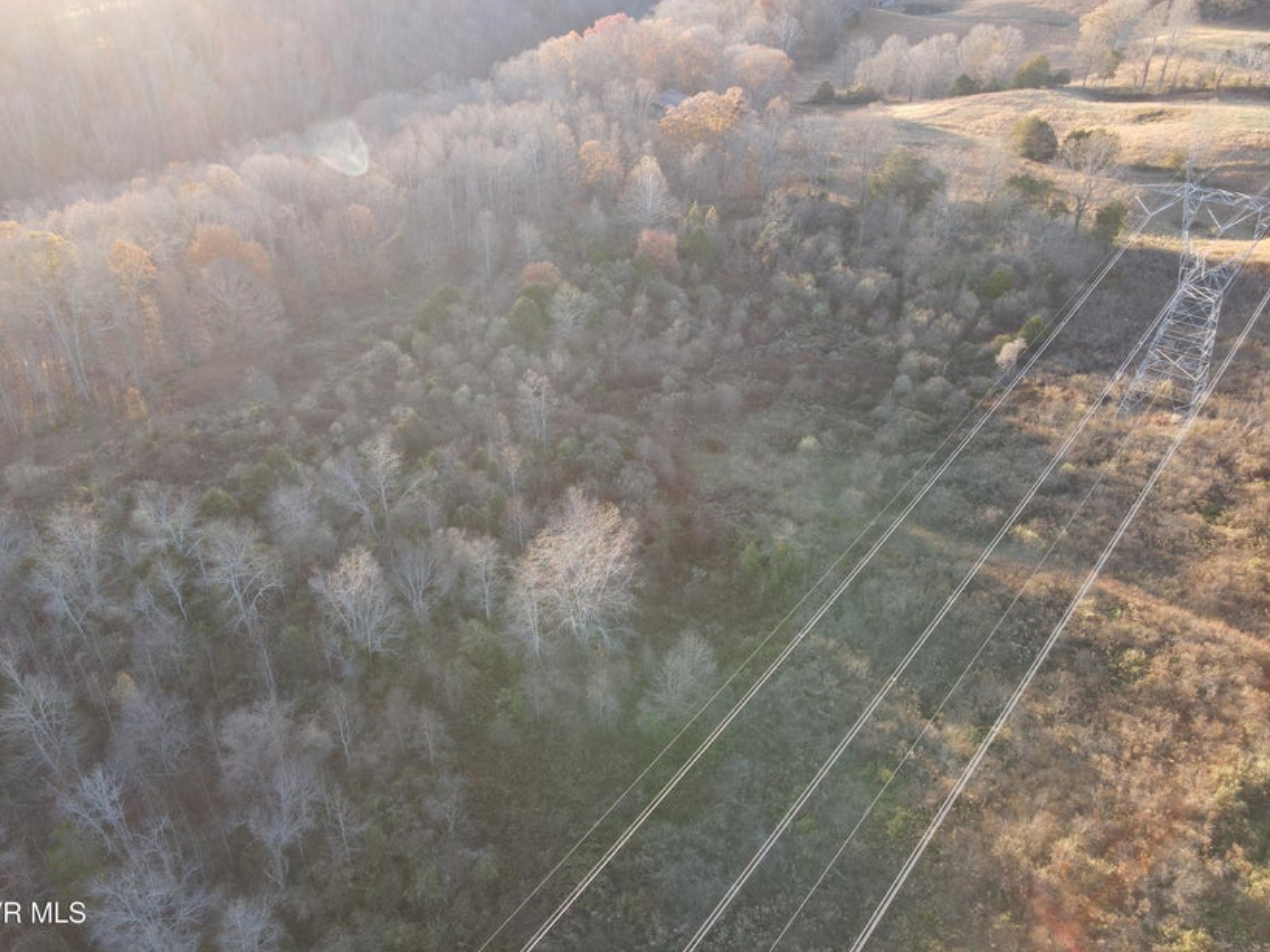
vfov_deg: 54.9
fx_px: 917
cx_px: 626
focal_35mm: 25
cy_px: 462
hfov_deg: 69.4
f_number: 2.8
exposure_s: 1/40
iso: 110
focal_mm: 4.5
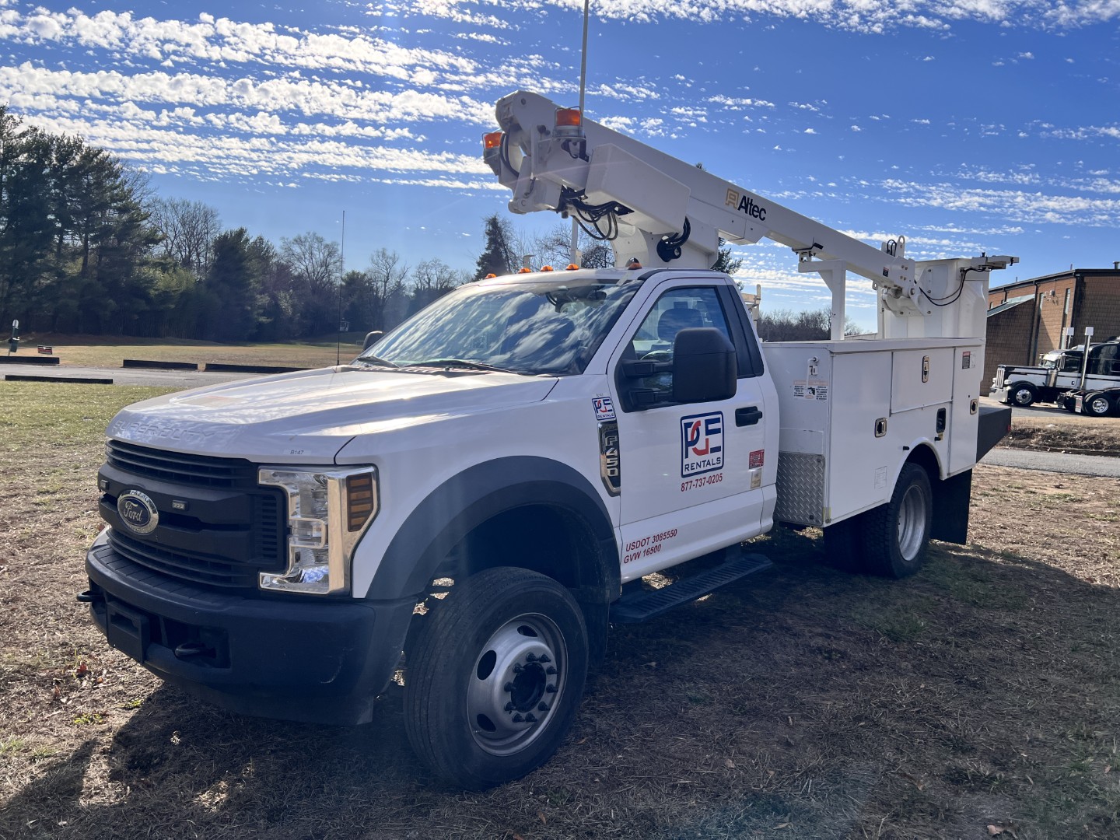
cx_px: 560
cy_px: 420
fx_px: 841
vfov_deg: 53.1
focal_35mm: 26
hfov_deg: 67.3
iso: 50
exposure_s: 1/5882
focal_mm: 5.7
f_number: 1.5
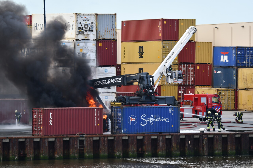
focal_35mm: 315
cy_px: 84
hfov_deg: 6.5
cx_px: 126
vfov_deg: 4.4
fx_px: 2213
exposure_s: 1/500
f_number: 5.6
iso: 220
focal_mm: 210
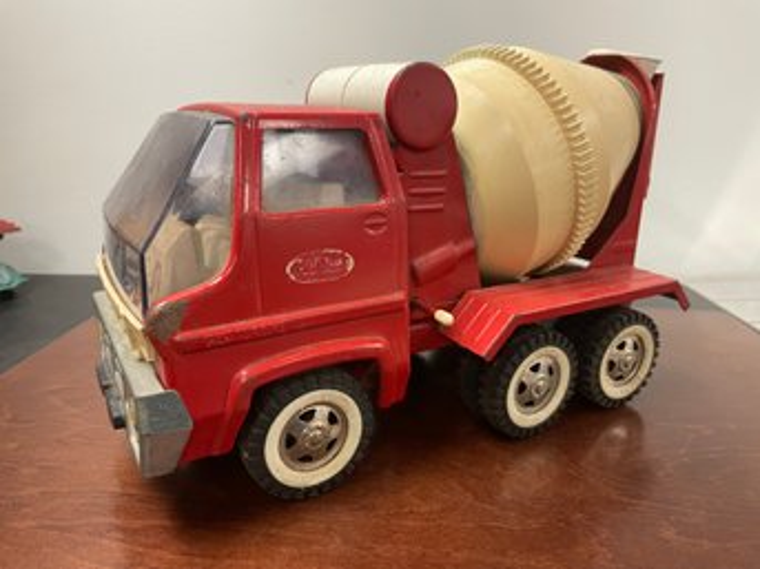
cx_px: 380
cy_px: 284
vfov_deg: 53.0
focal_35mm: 26
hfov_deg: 67.3
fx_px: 571
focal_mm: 4.2
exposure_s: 1/60
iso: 200
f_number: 1.6
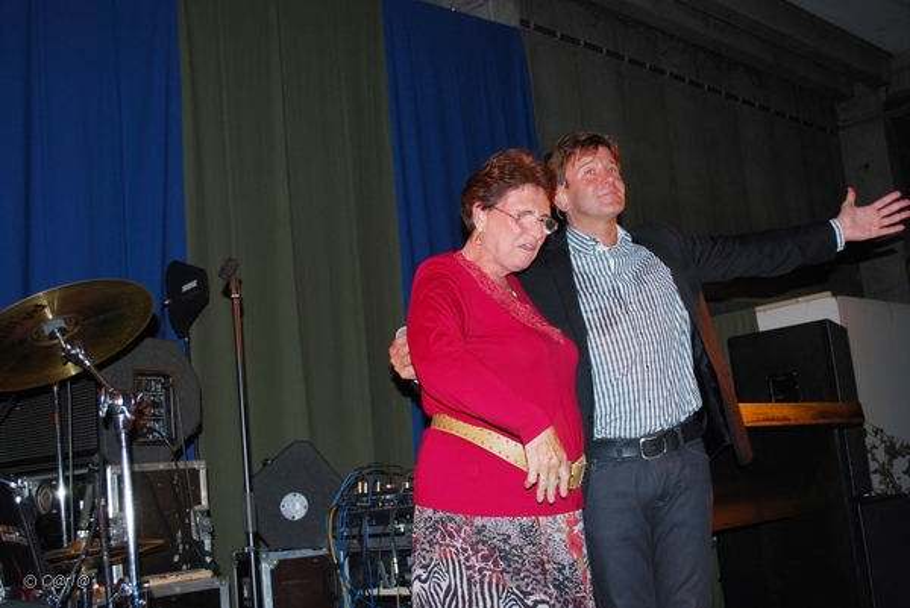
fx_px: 1062
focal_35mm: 42
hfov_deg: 46.4
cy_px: 304
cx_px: 455
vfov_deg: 31.9
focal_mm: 28
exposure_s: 1/60
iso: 200
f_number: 4.5
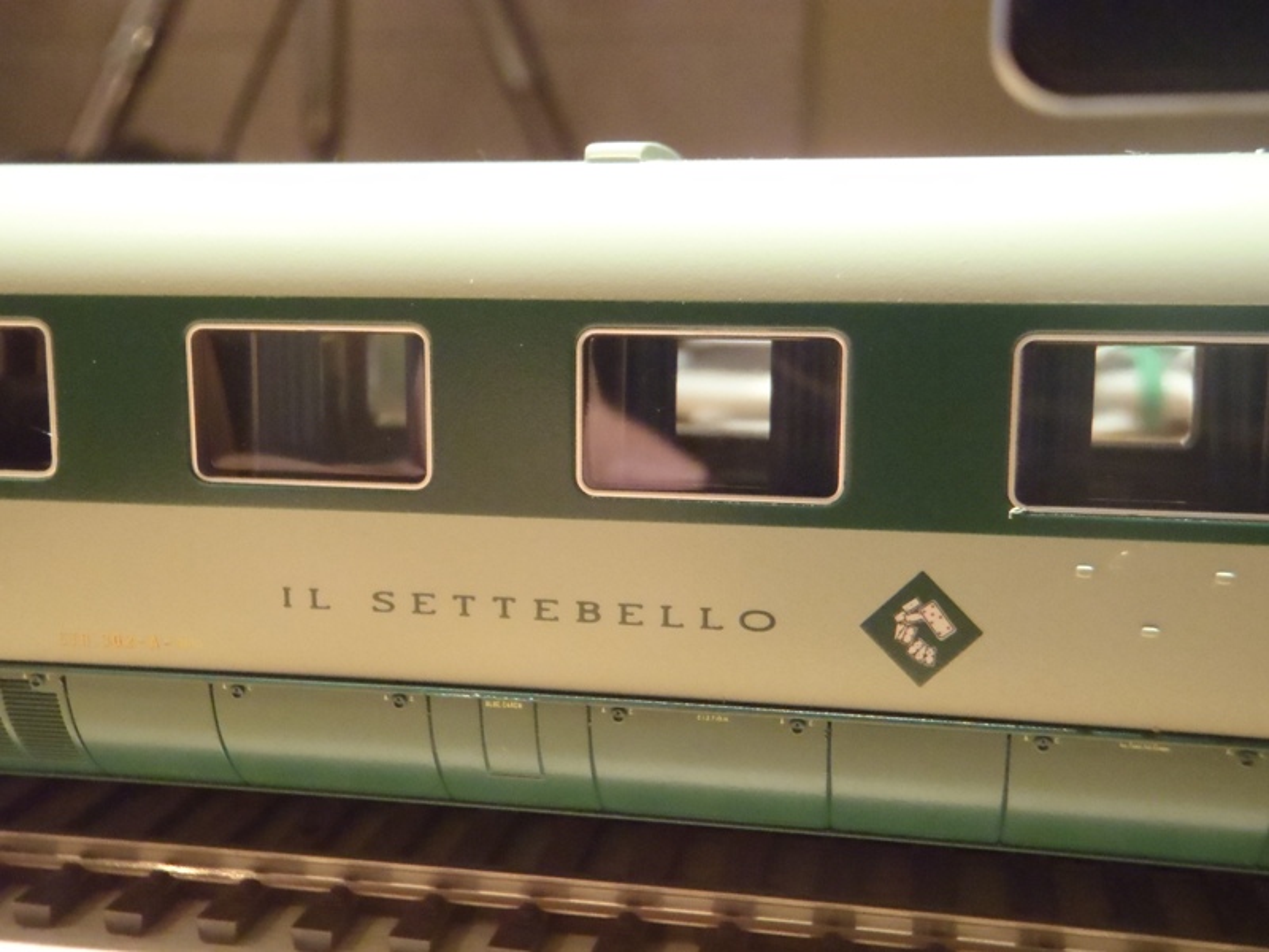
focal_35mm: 36
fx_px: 1320
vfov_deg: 39.7
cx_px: 634
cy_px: 476
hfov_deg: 51.4
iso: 800
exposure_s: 1/25
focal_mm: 6.53
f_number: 4.1
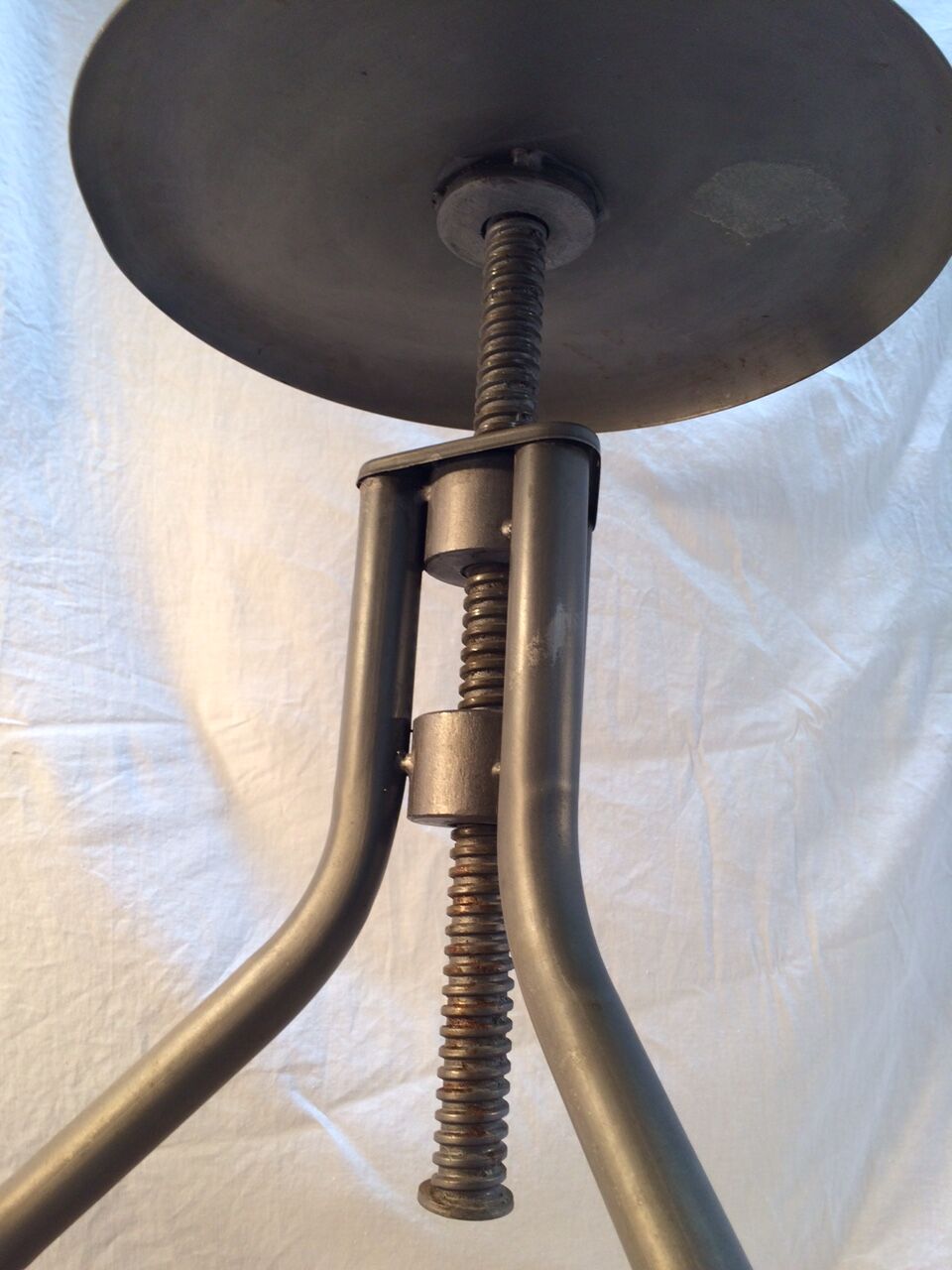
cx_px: 476
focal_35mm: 29
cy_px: 635
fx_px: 1063
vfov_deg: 61.7
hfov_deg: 48.2
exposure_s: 1/50
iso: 50
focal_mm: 4.15
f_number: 2.2
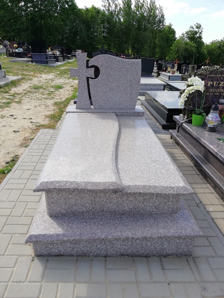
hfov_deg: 51.4
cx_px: 112
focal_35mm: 27
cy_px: 149
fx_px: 233
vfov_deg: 65.3
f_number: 2.2
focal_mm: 3.81
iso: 50
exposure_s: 1/546
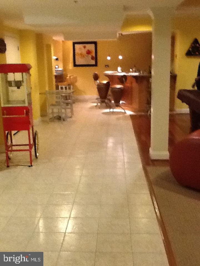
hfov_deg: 32.9
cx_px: 100
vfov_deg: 42.9
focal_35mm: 44
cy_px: 133
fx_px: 339
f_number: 2.4
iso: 400
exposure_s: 1/24
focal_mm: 2.03
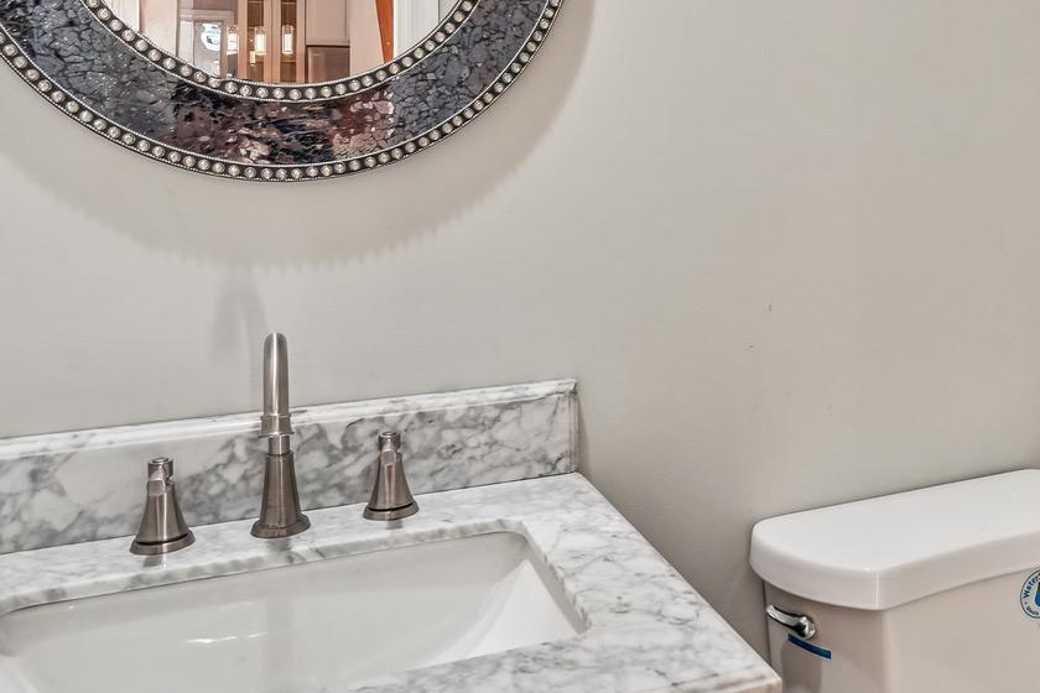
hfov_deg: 46.2
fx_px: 1127
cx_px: 872
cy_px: 119
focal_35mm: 39
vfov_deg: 33.0
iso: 200
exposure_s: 1/6
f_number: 8
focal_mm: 16
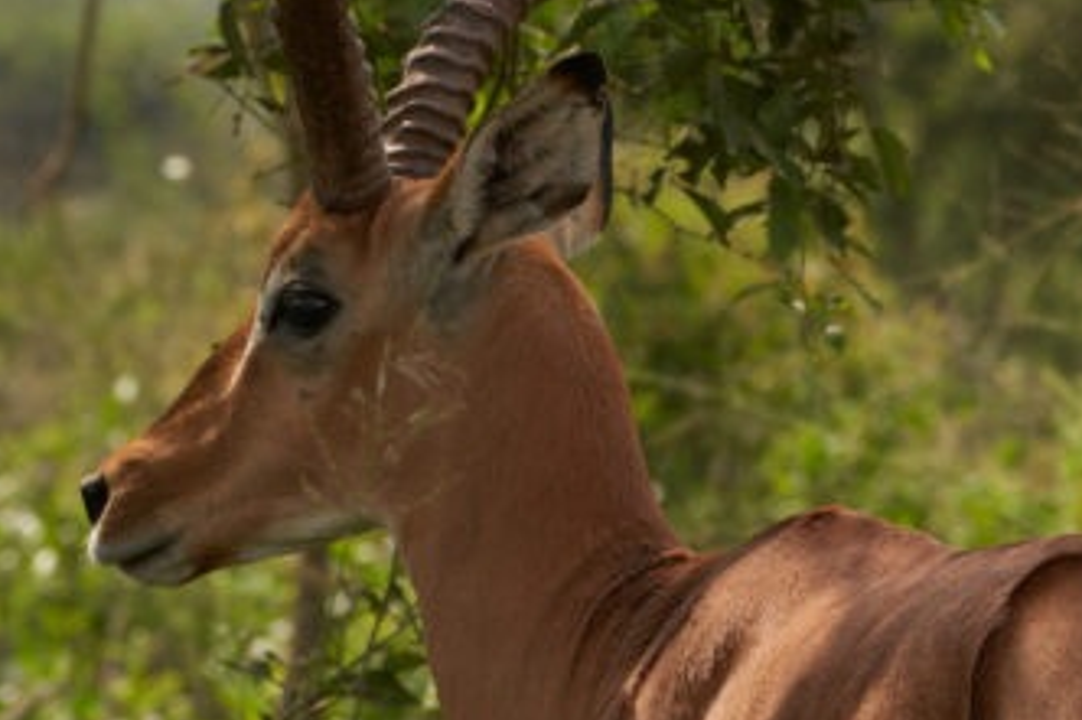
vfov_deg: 2.4
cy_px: 153
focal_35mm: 579
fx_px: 17393
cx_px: 531
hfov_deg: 3.6
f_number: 18
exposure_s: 1/500
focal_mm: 320
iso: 1600
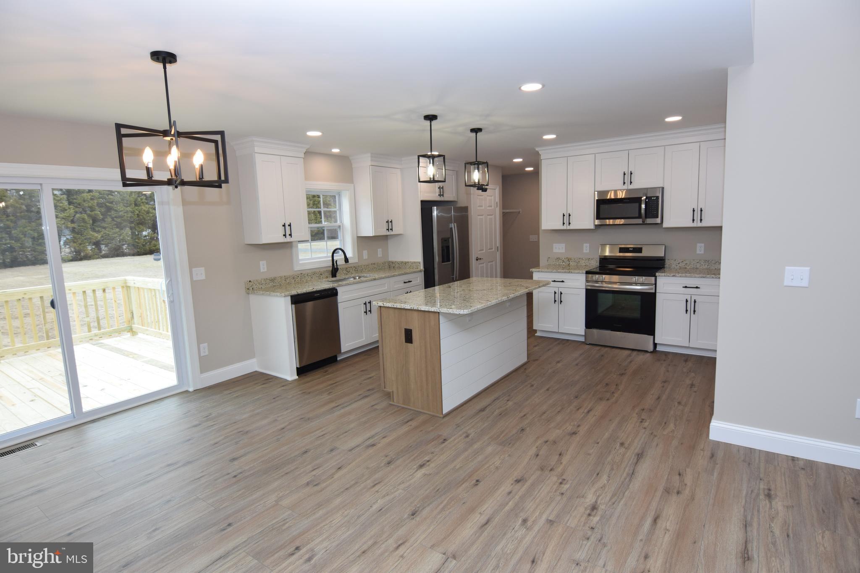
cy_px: 286
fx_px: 430
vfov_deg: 67.4
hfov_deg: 90.0
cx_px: 430
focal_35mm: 18
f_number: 5.6
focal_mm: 12
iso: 400
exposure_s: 1/125
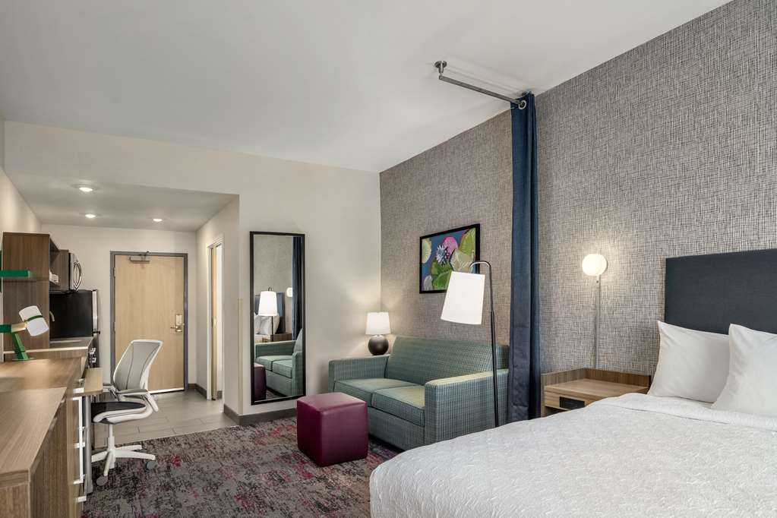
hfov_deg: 84.0
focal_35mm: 20
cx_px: 388
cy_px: 259
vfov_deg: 61.9
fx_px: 432
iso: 200
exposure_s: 1/1.25
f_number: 9
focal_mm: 20
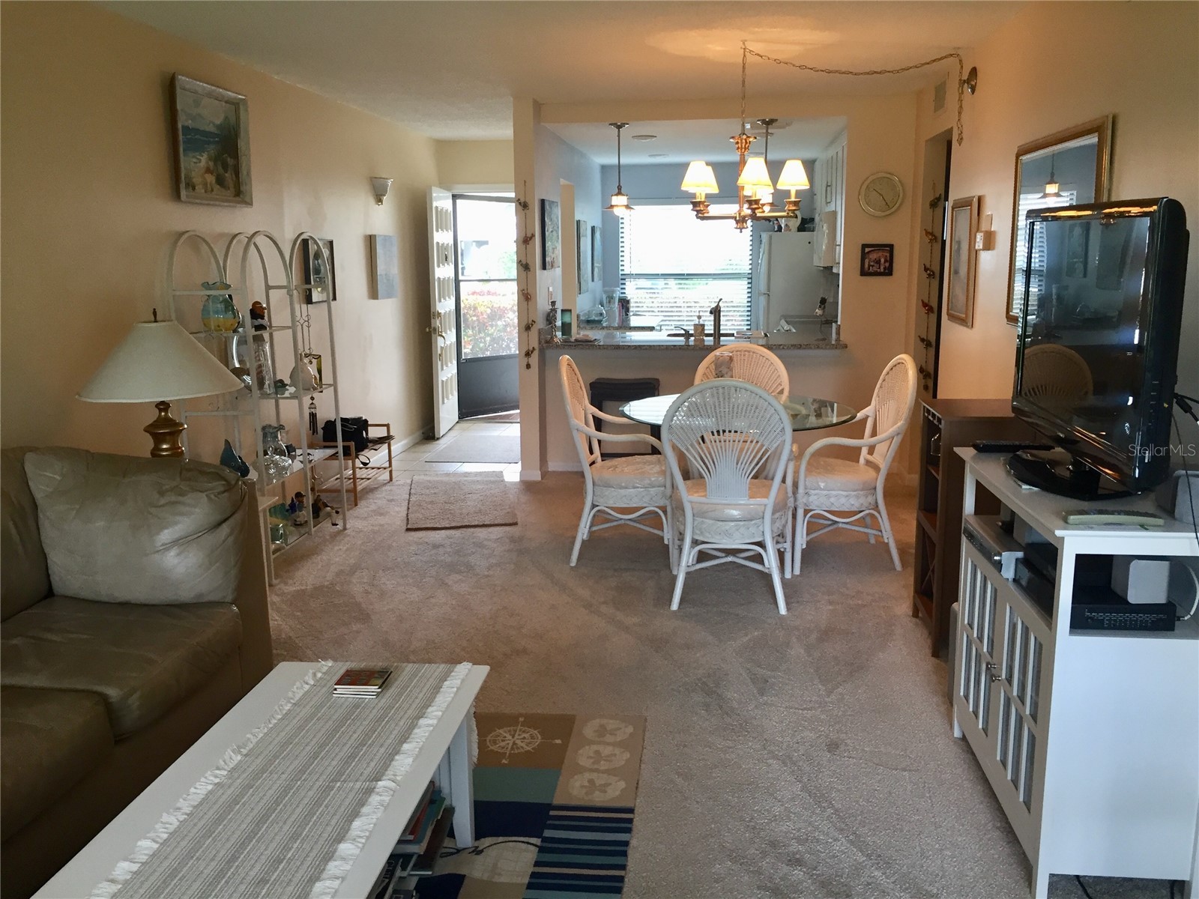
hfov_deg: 61.7
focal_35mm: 29
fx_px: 1004
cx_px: 600
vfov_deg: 48.2
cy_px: 450
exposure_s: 1/30
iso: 40
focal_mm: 4.15
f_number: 2.2
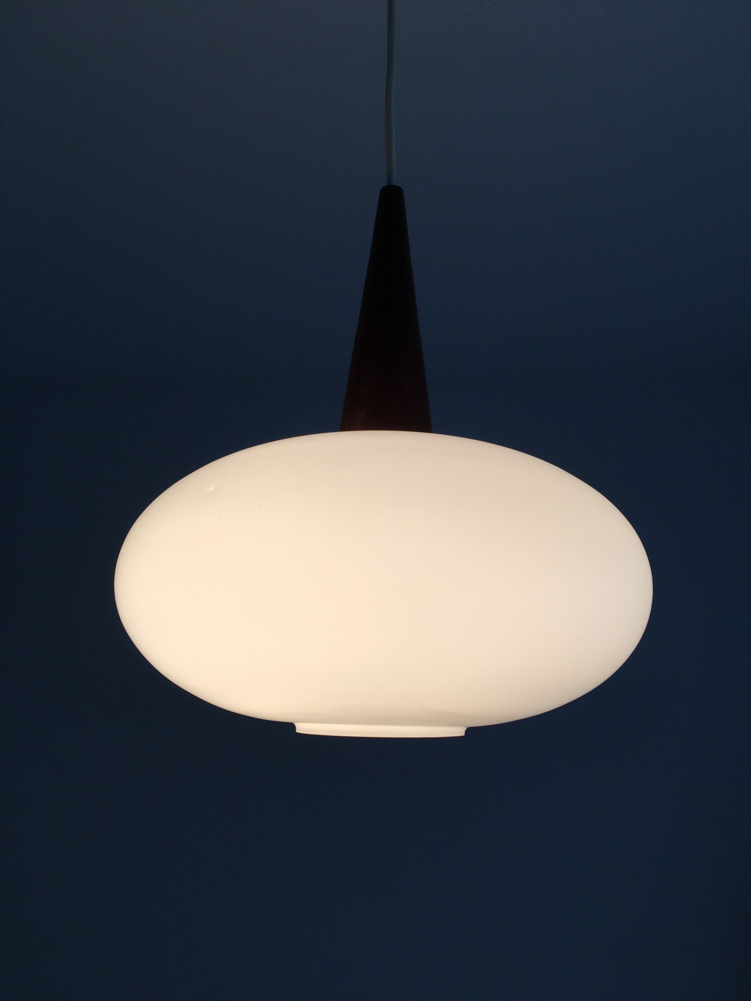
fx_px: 839
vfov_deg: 61.7
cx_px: 376
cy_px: 500
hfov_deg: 48.2
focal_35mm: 29
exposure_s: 1/100
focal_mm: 4.15
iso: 40
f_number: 2.2
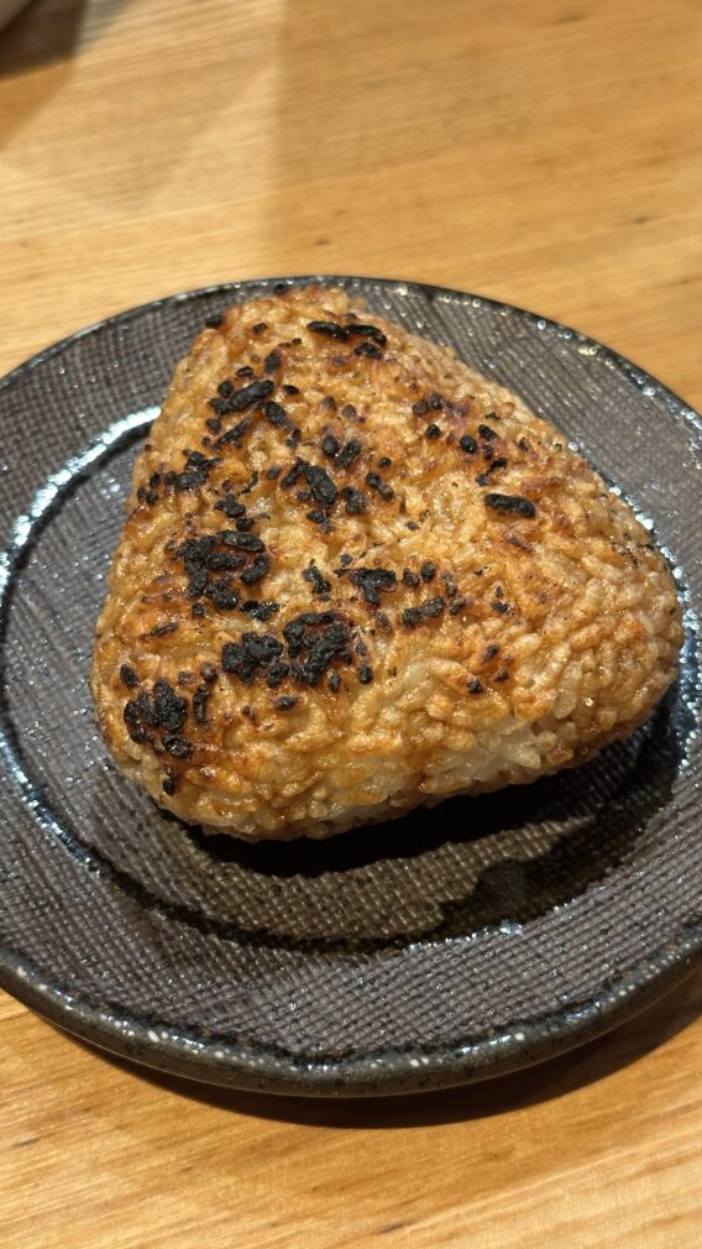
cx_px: 366
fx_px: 1754
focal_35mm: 53
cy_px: 627
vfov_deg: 39.2
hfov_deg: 22.6
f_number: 1.78
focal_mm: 6.86
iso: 200
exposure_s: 1/50
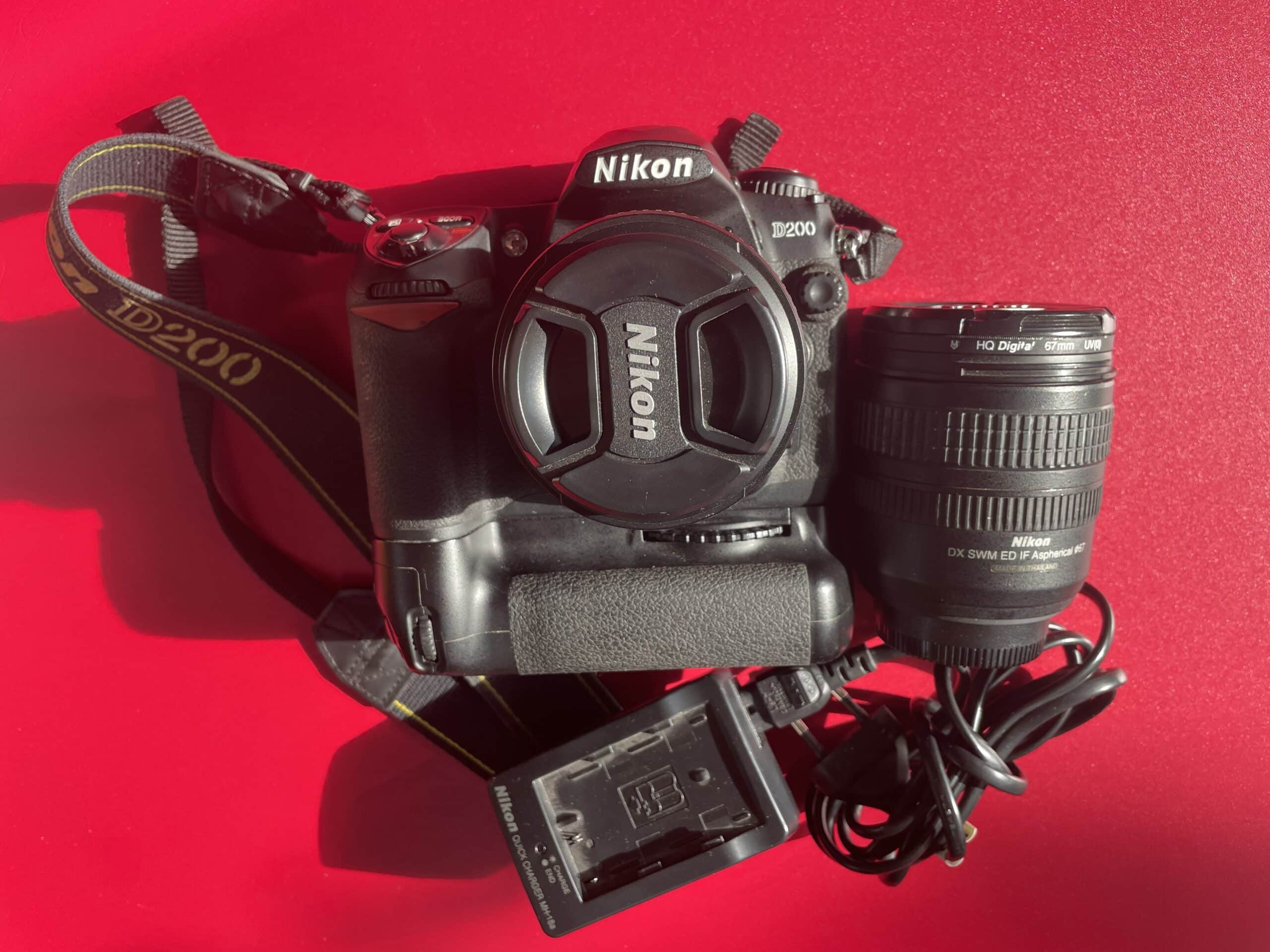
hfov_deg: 67.3
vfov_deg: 53.1
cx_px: 635
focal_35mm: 26
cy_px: 476
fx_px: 954
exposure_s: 1/223
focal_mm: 4.2
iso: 32
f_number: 1.6
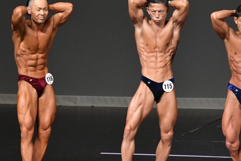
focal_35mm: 495
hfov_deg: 4.2
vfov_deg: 2.8
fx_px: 3311
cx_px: 69
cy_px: 104
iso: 5000
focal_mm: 210
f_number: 5.6
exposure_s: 1/400
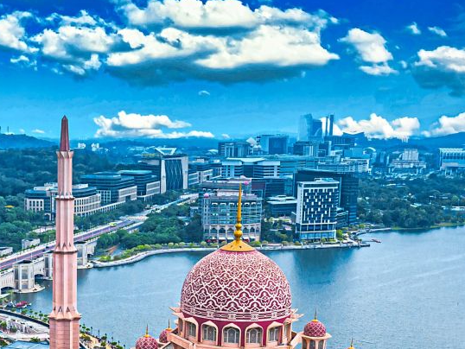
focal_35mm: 62
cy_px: 296
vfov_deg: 23.2
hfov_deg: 30.0
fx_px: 833
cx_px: 54
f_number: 8
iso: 100
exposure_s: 1/120
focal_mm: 10.26
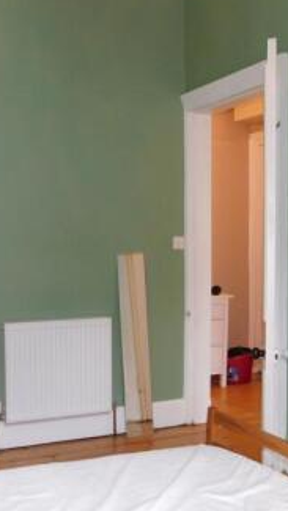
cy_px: 276
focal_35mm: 45
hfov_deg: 25.8
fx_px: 610
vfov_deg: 45.4
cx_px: 35
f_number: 3
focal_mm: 4
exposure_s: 1/30
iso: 200
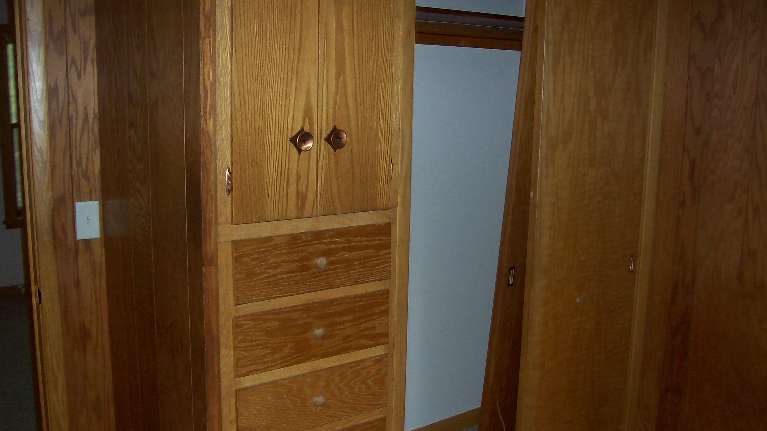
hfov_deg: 50.5
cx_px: 383
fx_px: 813
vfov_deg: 29.7
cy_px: 236
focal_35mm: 40
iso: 80
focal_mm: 6
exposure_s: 1/64
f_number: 2.7
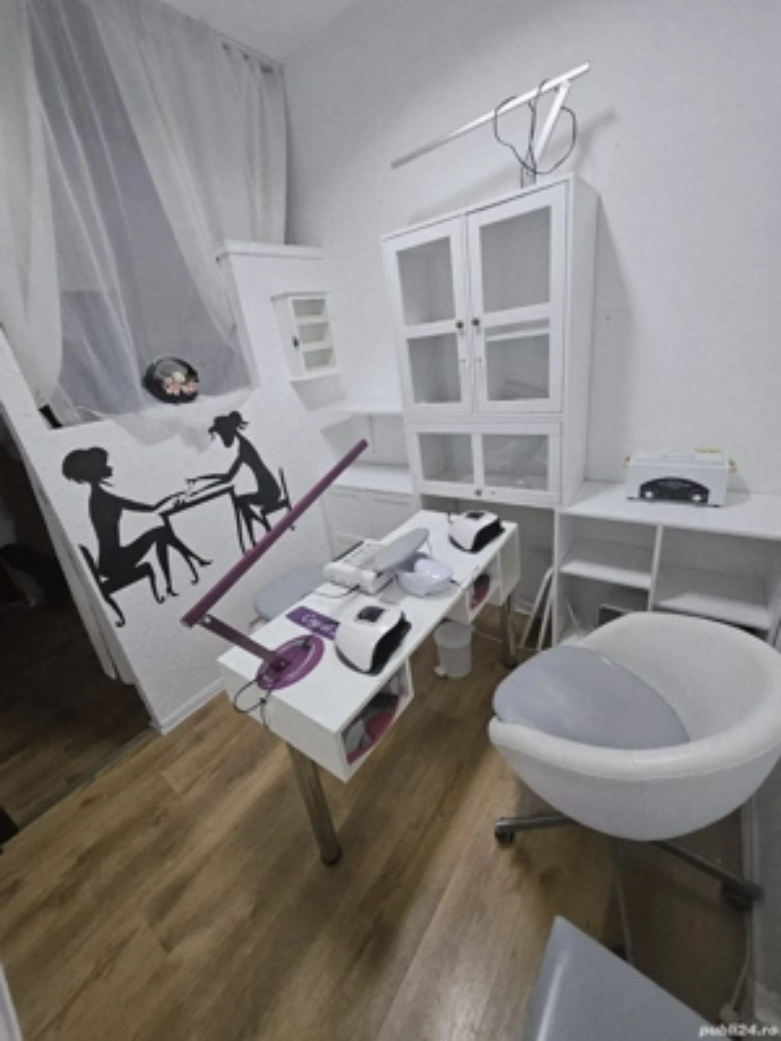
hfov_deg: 89.9
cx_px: 390
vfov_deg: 106.2
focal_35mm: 13
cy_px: 520
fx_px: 391
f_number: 2.2
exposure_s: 1/50
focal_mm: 1.74
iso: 160
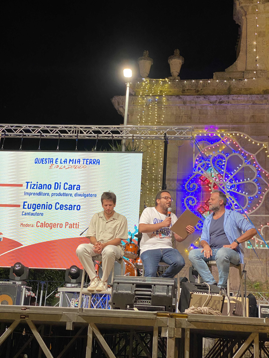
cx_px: 134
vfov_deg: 36.8
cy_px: 179
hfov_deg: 28.0
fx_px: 539
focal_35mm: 52
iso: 200
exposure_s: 1/50
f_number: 2
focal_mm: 6
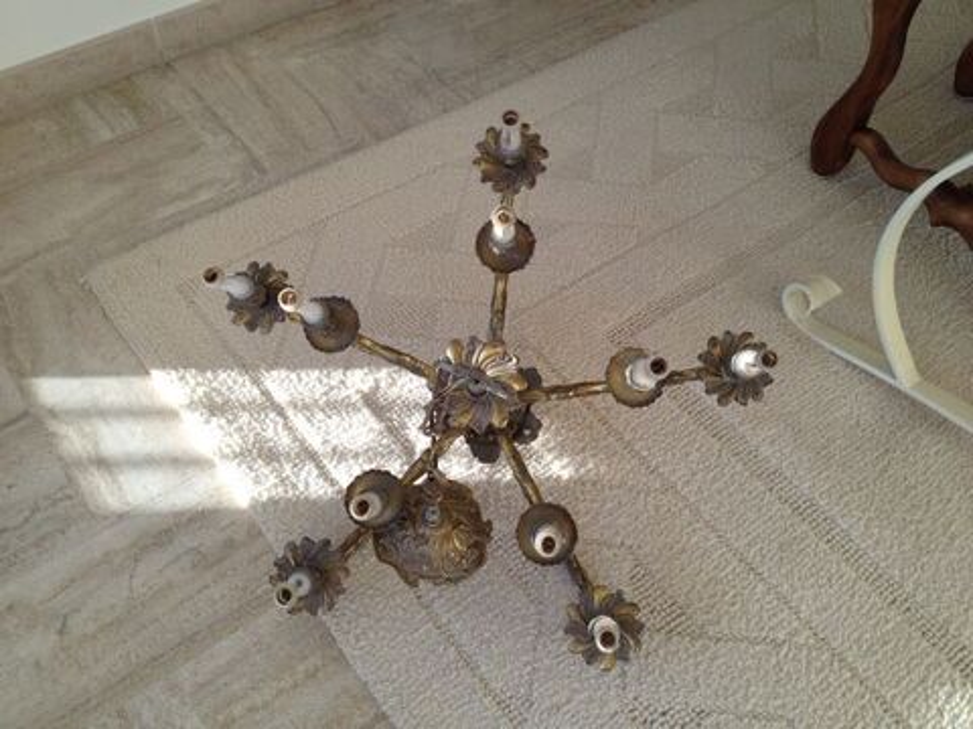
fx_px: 984
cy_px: 364
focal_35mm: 35
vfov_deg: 40.7
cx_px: 486
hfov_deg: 52.6
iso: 50
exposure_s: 1/215
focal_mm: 4.28
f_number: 2.4
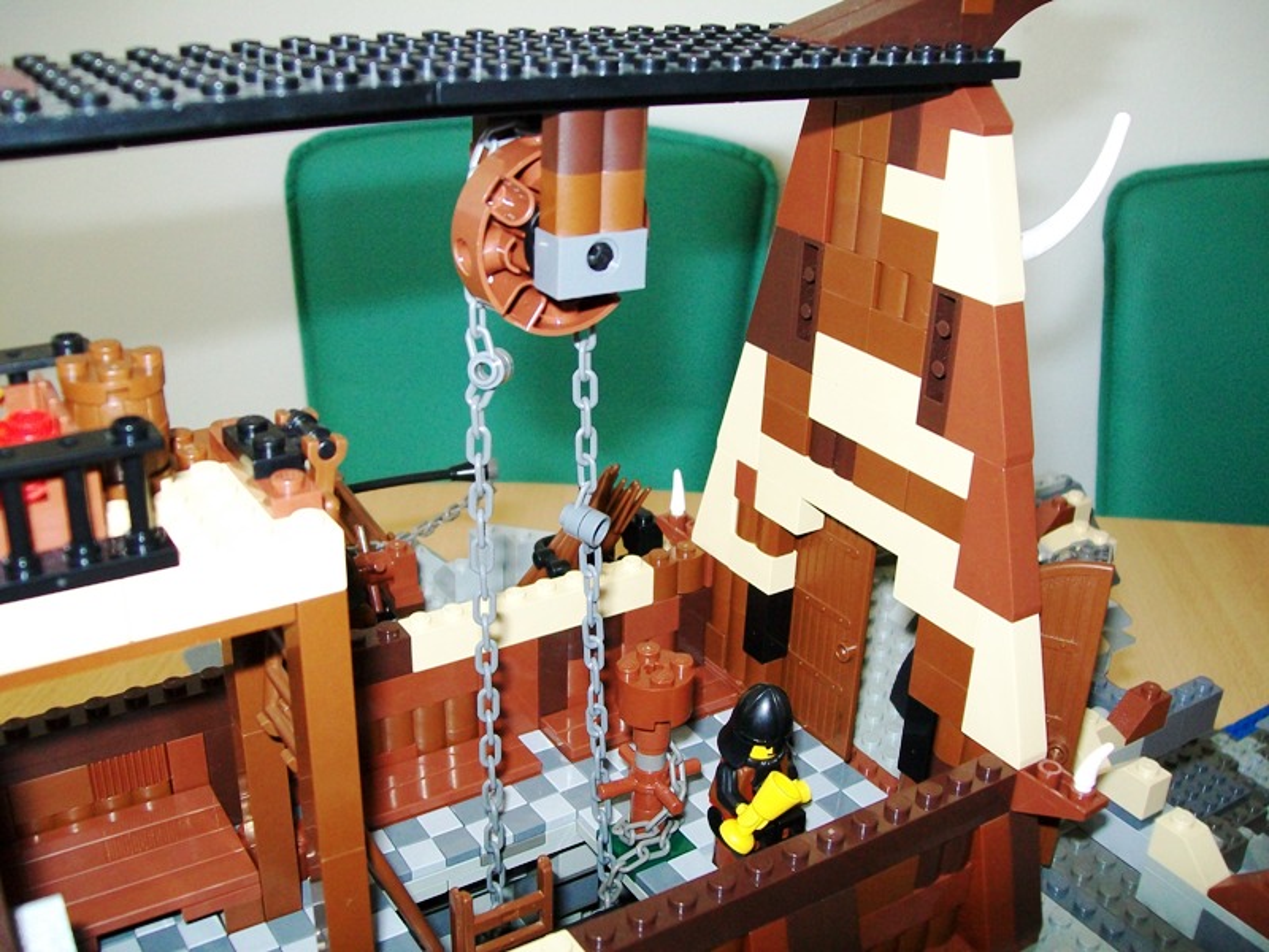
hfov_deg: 51.4
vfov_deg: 39.7
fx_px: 1320
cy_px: 476
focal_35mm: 36
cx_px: 634
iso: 160
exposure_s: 1/60
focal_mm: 6
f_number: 2.7
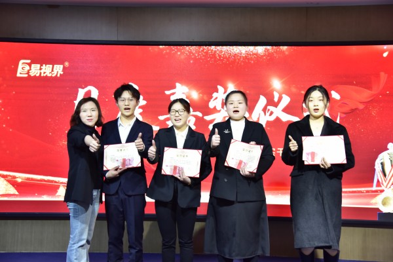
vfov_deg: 27.0
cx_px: 196
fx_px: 546
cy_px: 131
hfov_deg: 39.6
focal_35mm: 50
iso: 1600
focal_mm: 50
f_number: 4.5
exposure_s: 1/60
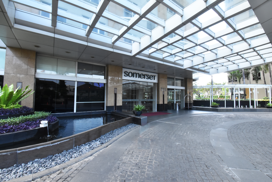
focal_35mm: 15
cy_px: 91
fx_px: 113
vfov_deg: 77.3
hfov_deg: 100.4
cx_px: 136
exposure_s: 1/25
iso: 1600
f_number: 22
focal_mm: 10
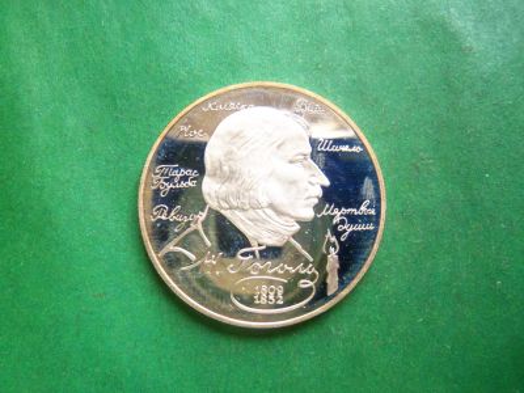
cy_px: 196
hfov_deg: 63.4
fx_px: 424
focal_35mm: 28
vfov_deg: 49.7
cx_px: 262
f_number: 3.9
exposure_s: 1/30
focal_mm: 5.1
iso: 320
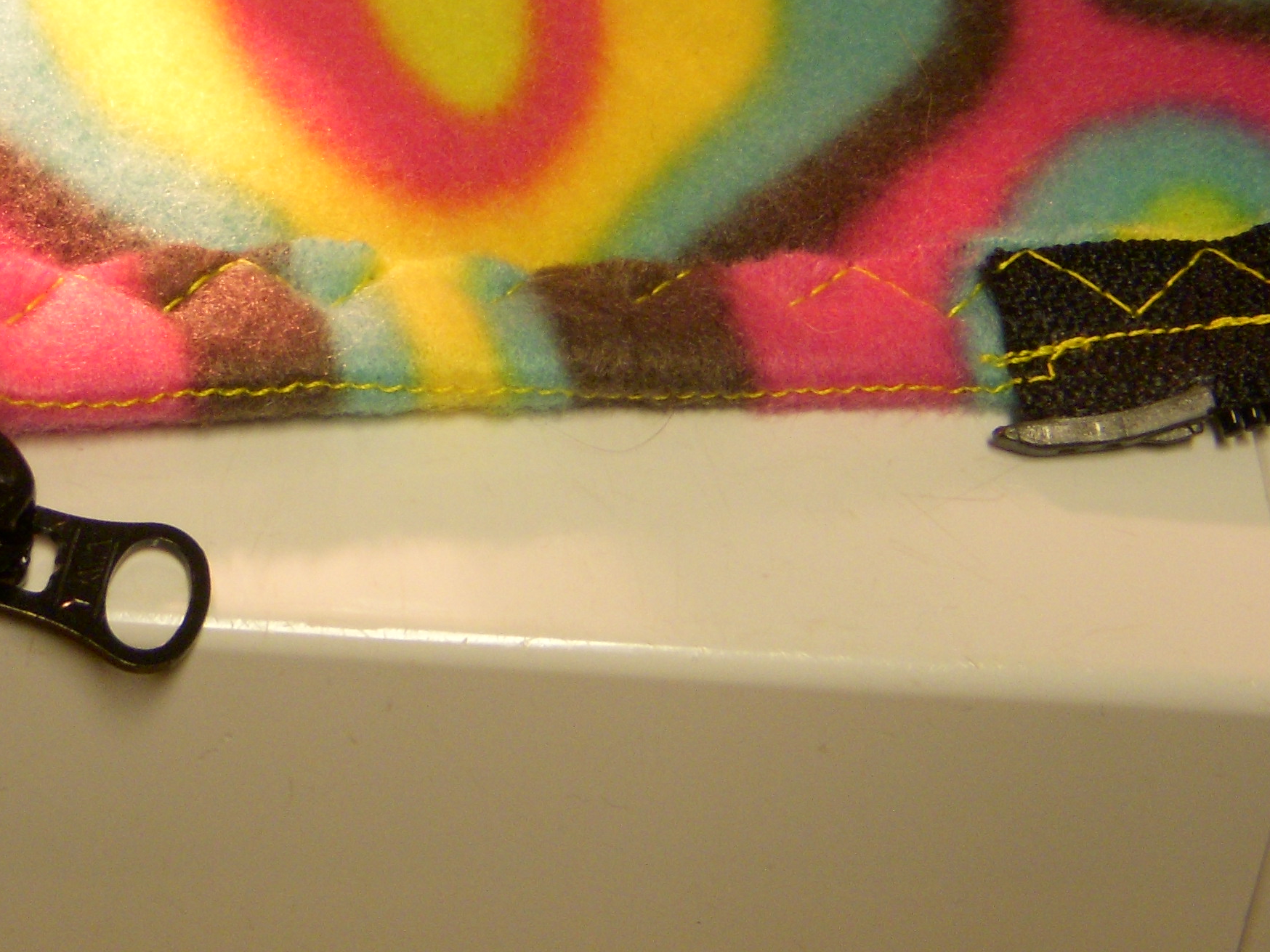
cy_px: 249
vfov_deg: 12.7
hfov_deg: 16.9
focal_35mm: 116
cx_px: 437
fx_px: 4256
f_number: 3.7
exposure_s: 1/15
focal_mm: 11
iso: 200
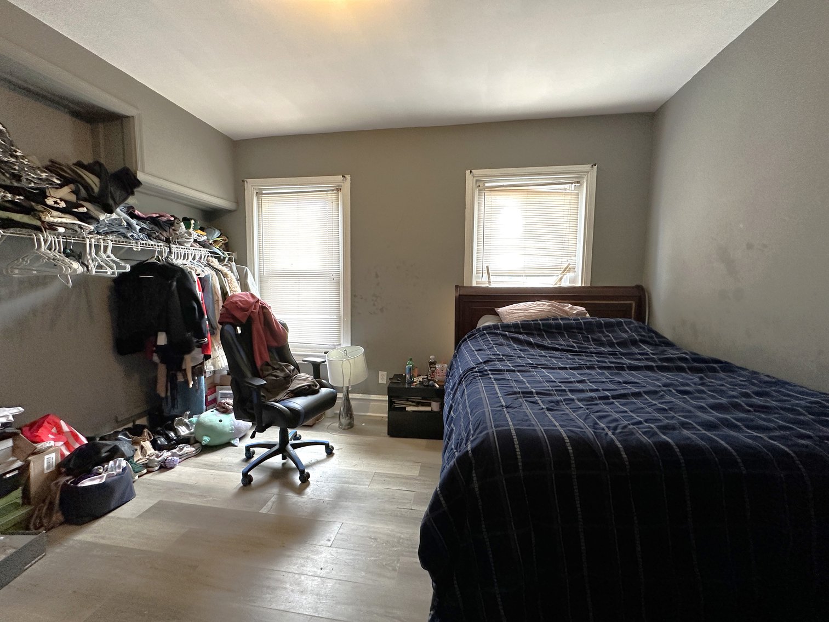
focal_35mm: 14
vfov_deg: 85.7
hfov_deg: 102.1
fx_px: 335
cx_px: 414
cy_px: 311
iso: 200
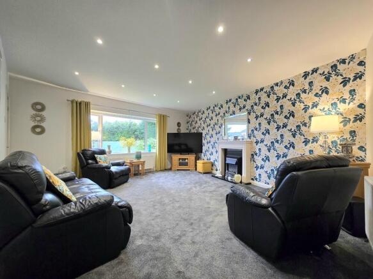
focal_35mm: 13
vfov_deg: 89.9
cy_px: 140
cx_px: 186
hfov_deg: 106.2
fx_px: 140
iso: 160
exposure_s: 1/50.3
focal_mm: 2.2
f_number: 2.2
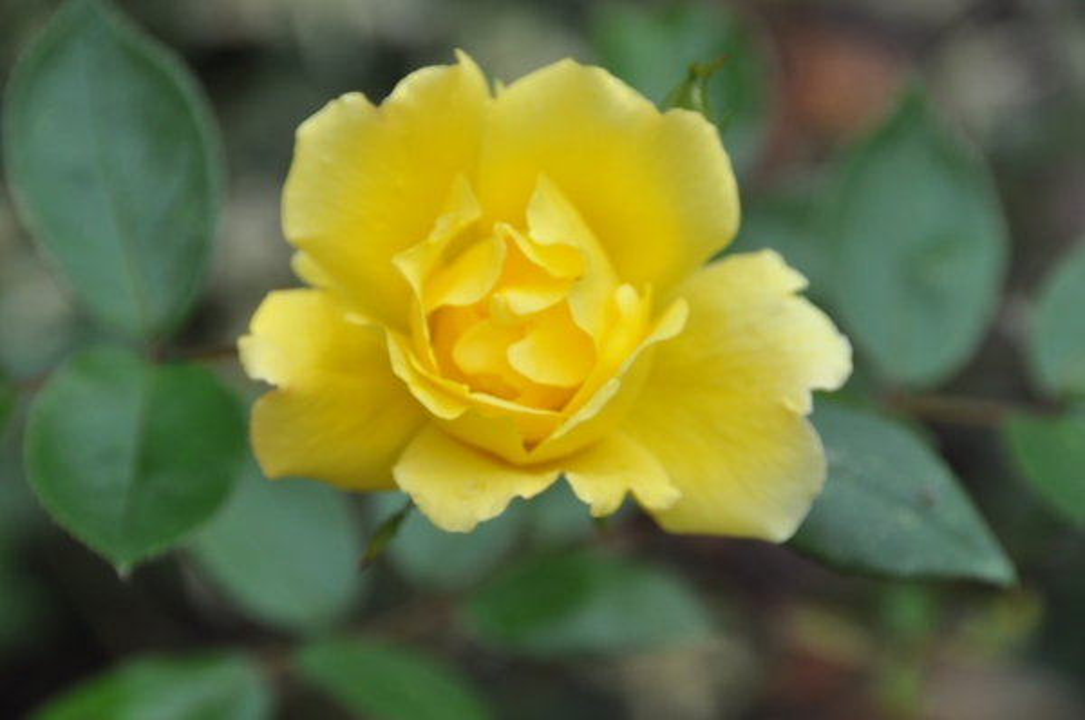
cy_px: 360
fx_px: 9027
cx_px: 542
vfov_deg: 4.6
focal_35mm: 300
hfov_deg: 6.9
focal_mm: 200
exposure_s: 1/125
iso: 280
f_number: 8
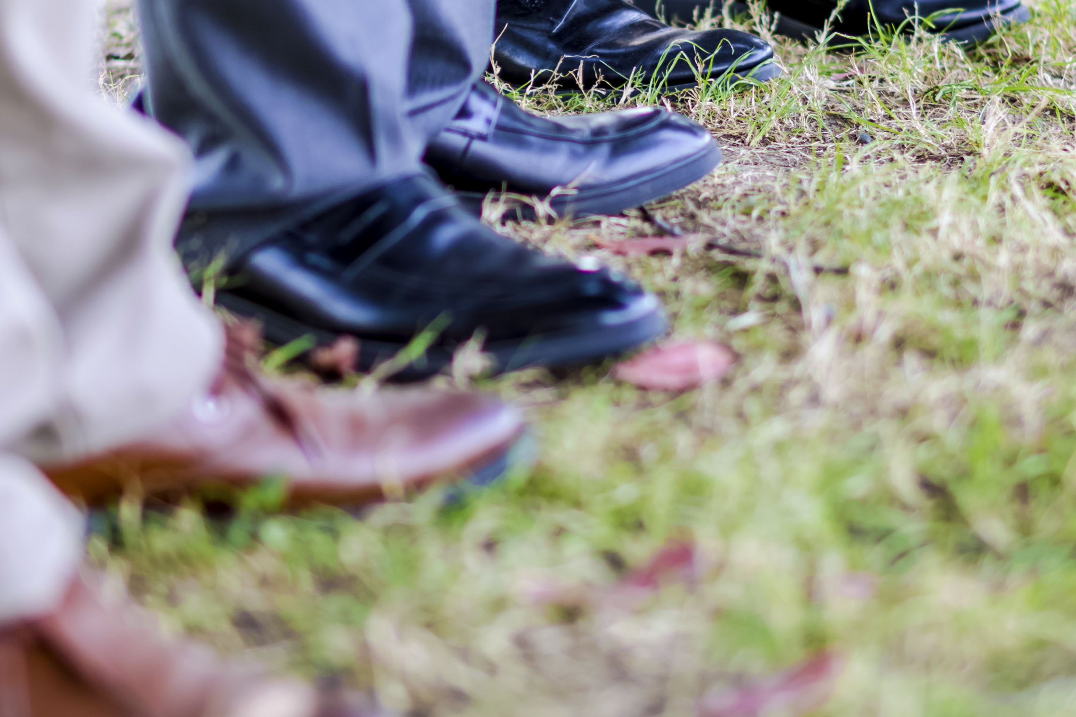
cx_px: 608
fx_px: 3945
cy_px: 168
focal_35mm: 132
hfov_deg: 15.5
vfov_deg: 10.4
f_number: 1.4
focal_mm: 50
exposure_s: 1/200
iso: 100
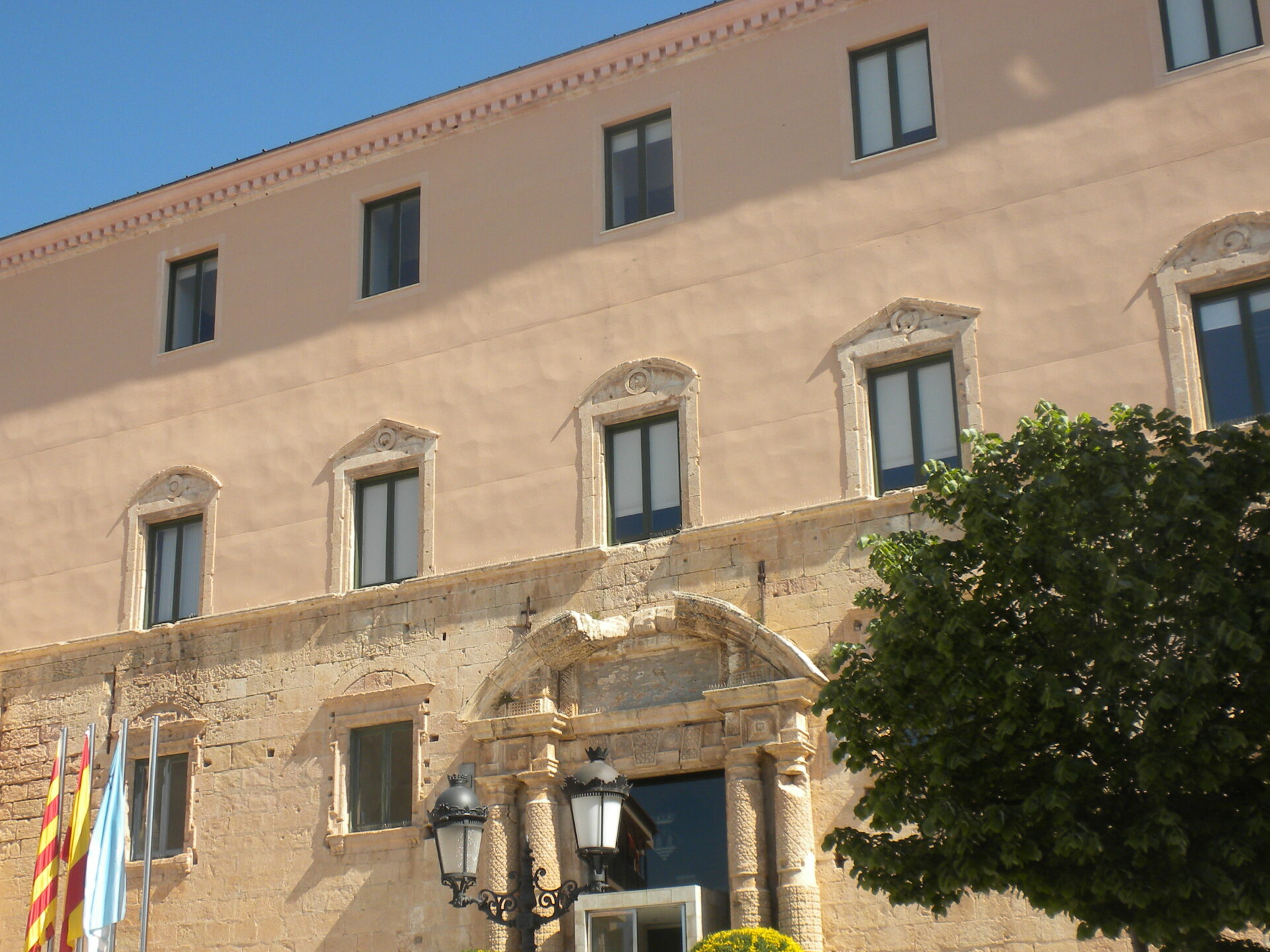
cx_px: 570
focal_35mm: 49
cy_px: 626
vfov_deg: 29.5
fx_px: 1798
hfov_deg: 38.9
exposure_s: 1/76.8
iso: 64
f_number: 10
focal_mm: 6.6
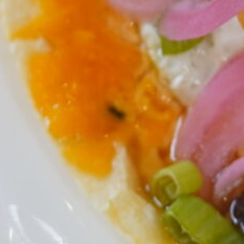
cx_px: 205
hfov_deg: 3.7
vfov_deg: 3.7
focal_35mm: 475
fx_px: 3788
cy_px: -100
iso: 500
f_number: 2.8
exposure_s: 1/160
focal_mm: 85
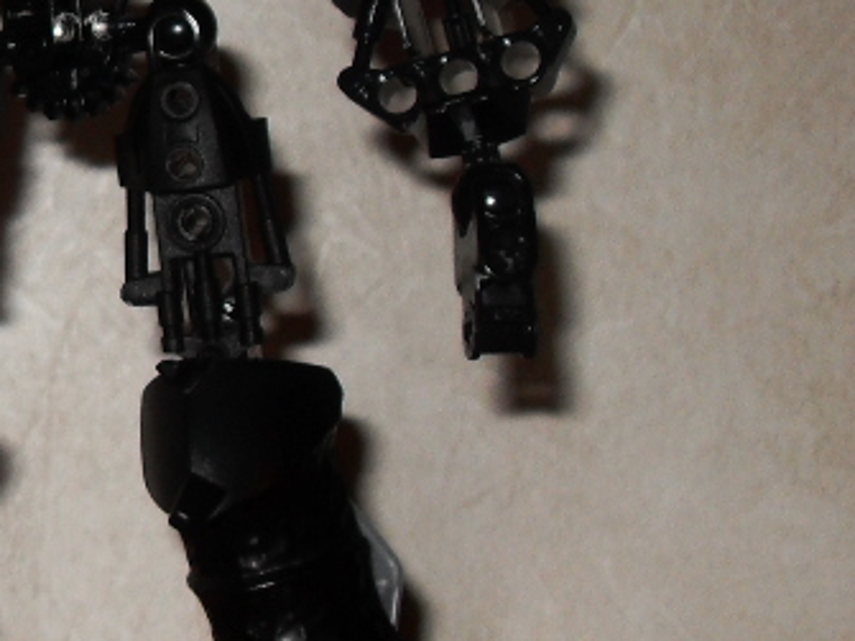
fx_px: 2790
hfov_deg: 16.6
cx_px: -199
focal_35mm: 113
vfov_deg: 13.1
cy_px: 174
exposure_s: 1/45
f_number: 2.8
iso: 100
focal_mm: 6.3
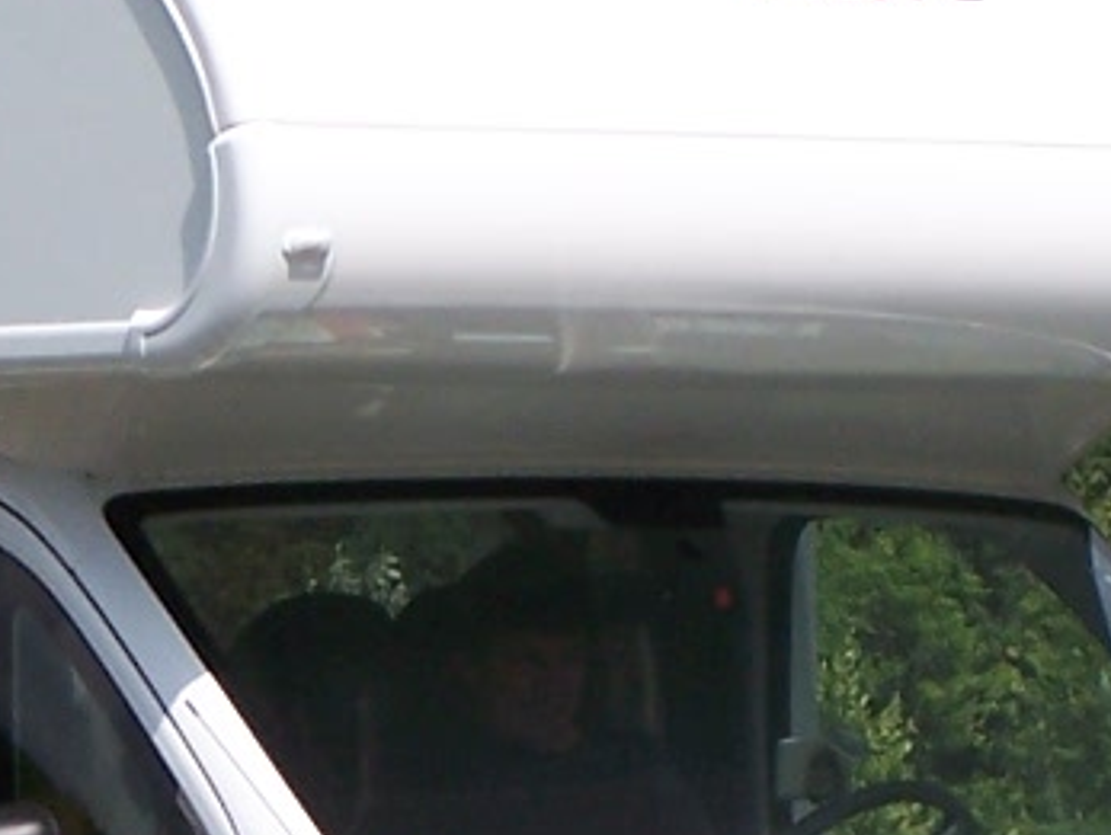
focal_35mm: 469
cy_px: 998
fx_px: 15068
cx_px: -170
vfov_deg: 3.2
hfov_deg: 4.2
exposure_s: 1/640
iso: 80
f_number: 4.5
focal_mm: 17.5
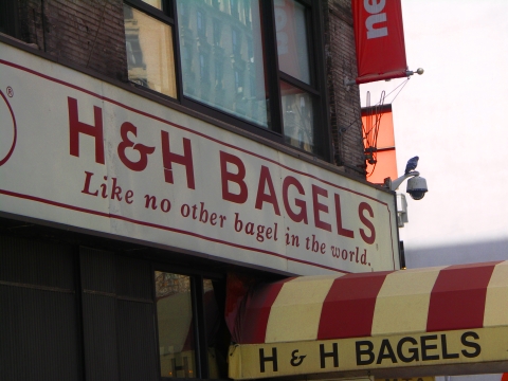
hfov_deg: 15.9
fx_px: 1820
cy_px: 190
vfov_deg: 12.0
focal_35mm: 124
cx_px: 254
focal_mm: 32.1
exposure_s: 1/400
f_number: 4.5
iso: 50
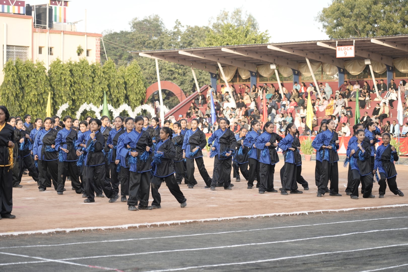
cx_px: 204
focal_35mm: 98
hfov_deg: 20.8
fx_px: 1111
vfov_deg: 14.0
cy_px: 136
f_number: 4
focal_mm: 98
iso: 320
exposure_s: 1/250
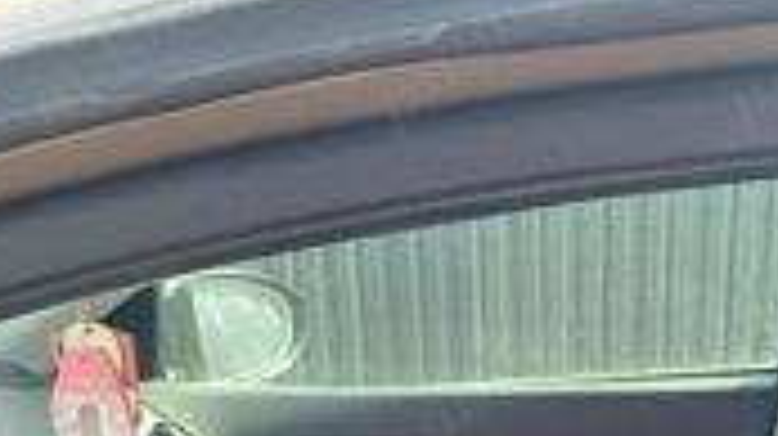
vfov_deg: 16.3
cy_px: 769
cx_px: 612
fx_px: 1299
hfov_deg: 32.5
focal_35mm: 63
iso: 64
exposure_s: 1/101
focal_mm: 4.65
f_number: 1.8
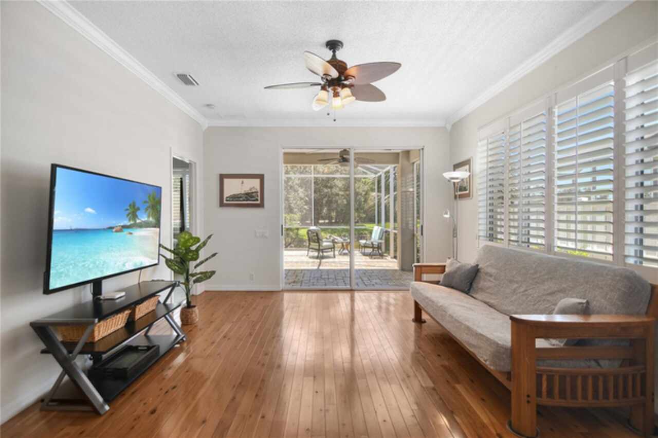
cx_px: 329
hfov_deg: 96.8
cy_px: 219
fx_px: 292
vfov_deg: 73.7
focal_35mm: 16
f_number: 2.8
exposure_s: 1/13
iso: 100
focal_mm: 11
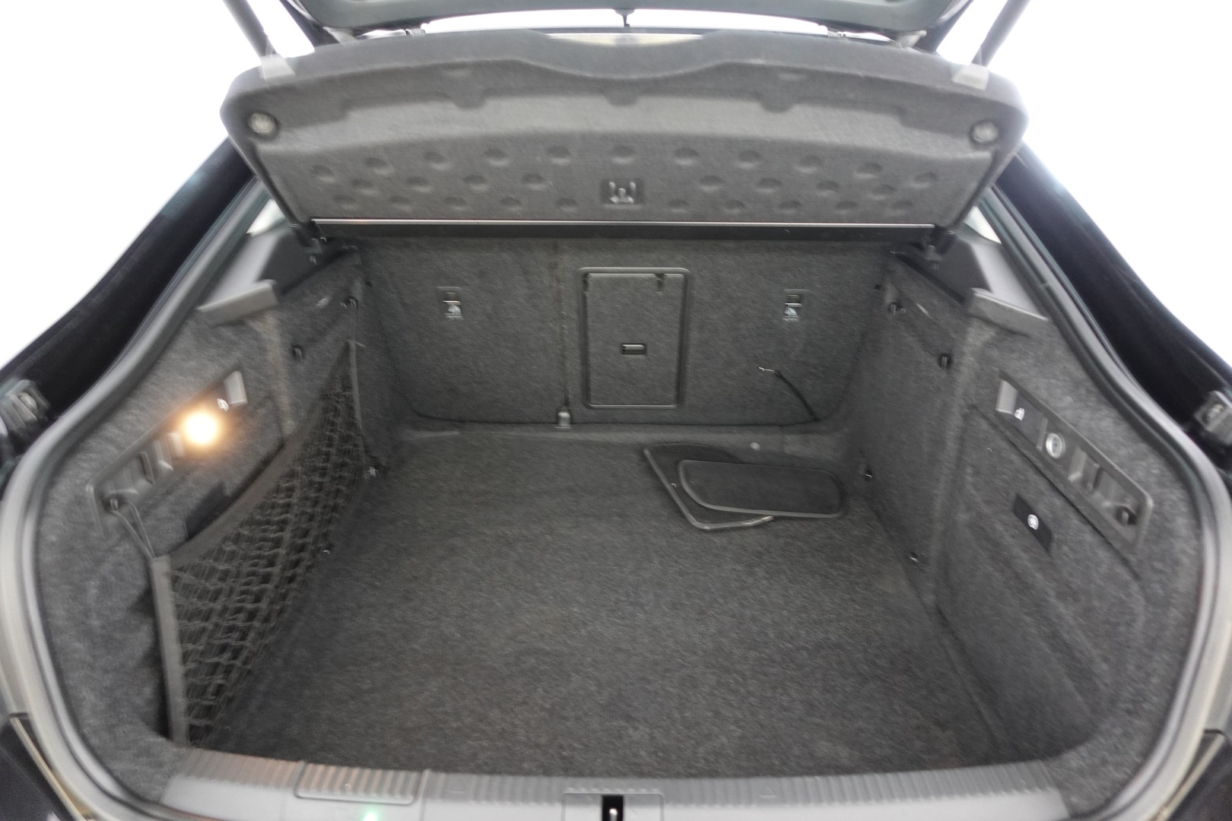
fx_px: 821
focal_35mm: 24
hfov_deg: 73.7
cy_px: 410
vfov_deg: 53.1
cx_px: 616
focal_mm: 9.4
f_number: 1.8
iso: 800
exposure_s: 1/10
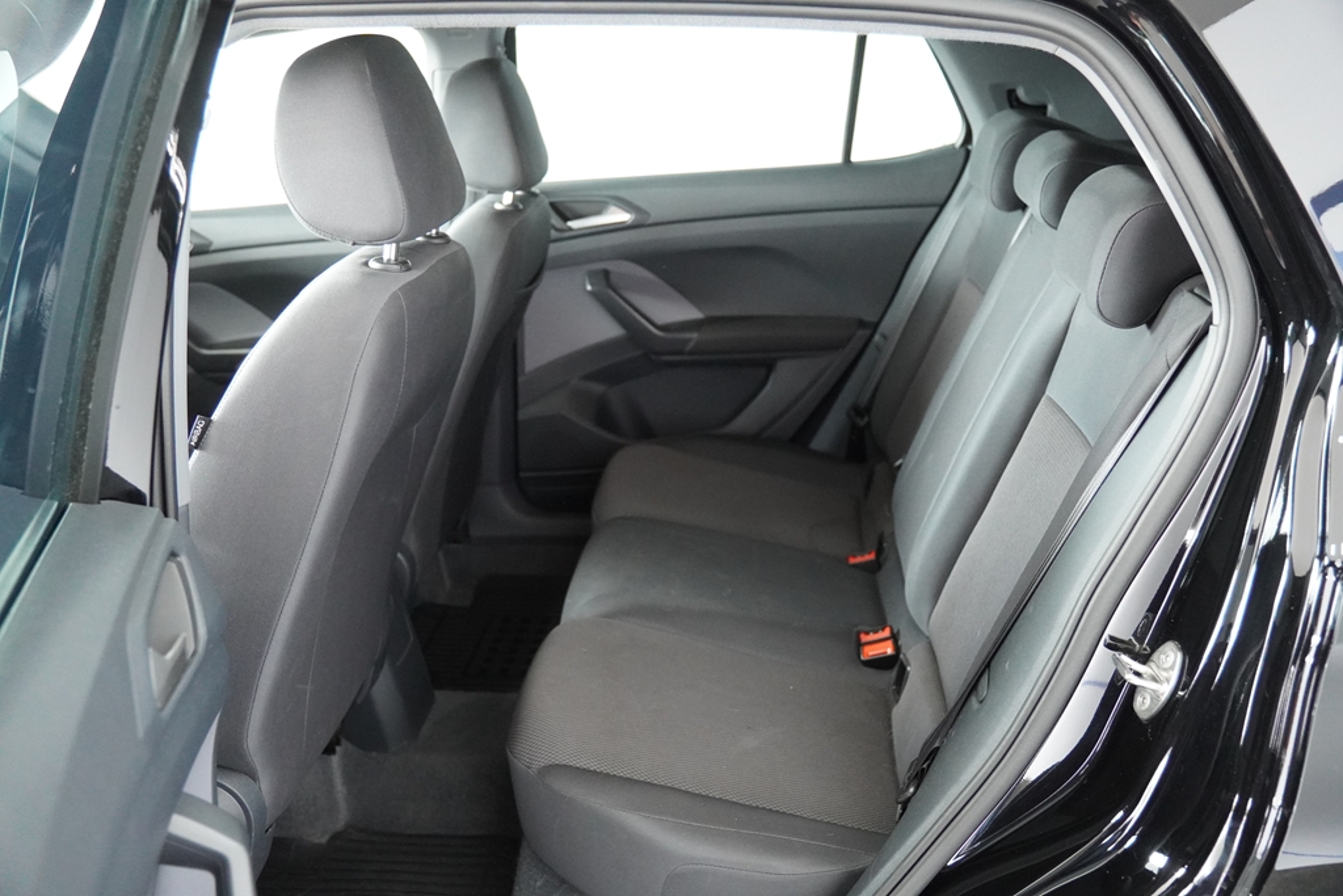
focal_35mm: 32
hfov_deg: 59.5
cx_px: 672
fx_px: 1175
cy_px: 448
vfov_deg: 41.7
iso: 3200
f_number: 2.8
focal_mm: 21
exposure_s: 1/160
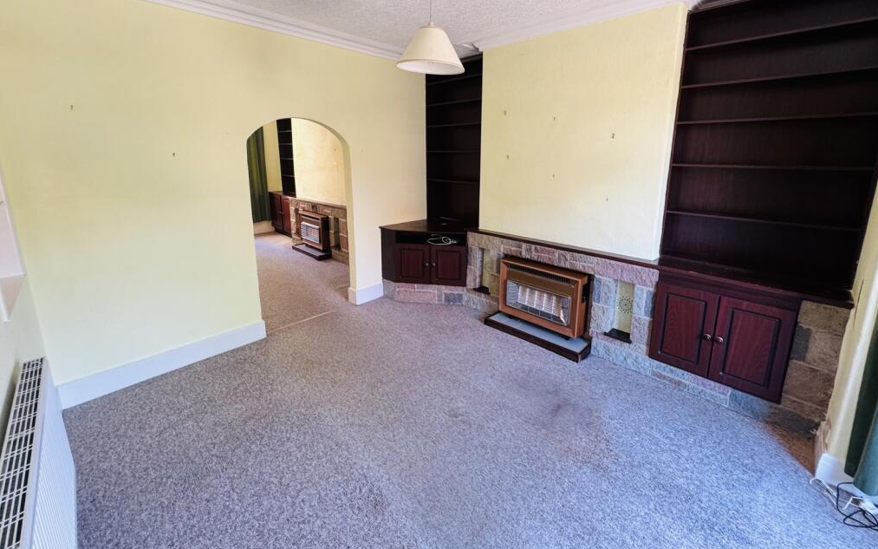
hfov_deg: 101.5
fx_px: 359
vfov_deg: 74.1
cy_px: 223
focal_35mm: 15
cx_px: 443
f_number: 2.2
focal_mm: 2.22
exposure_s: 1/50
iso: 200
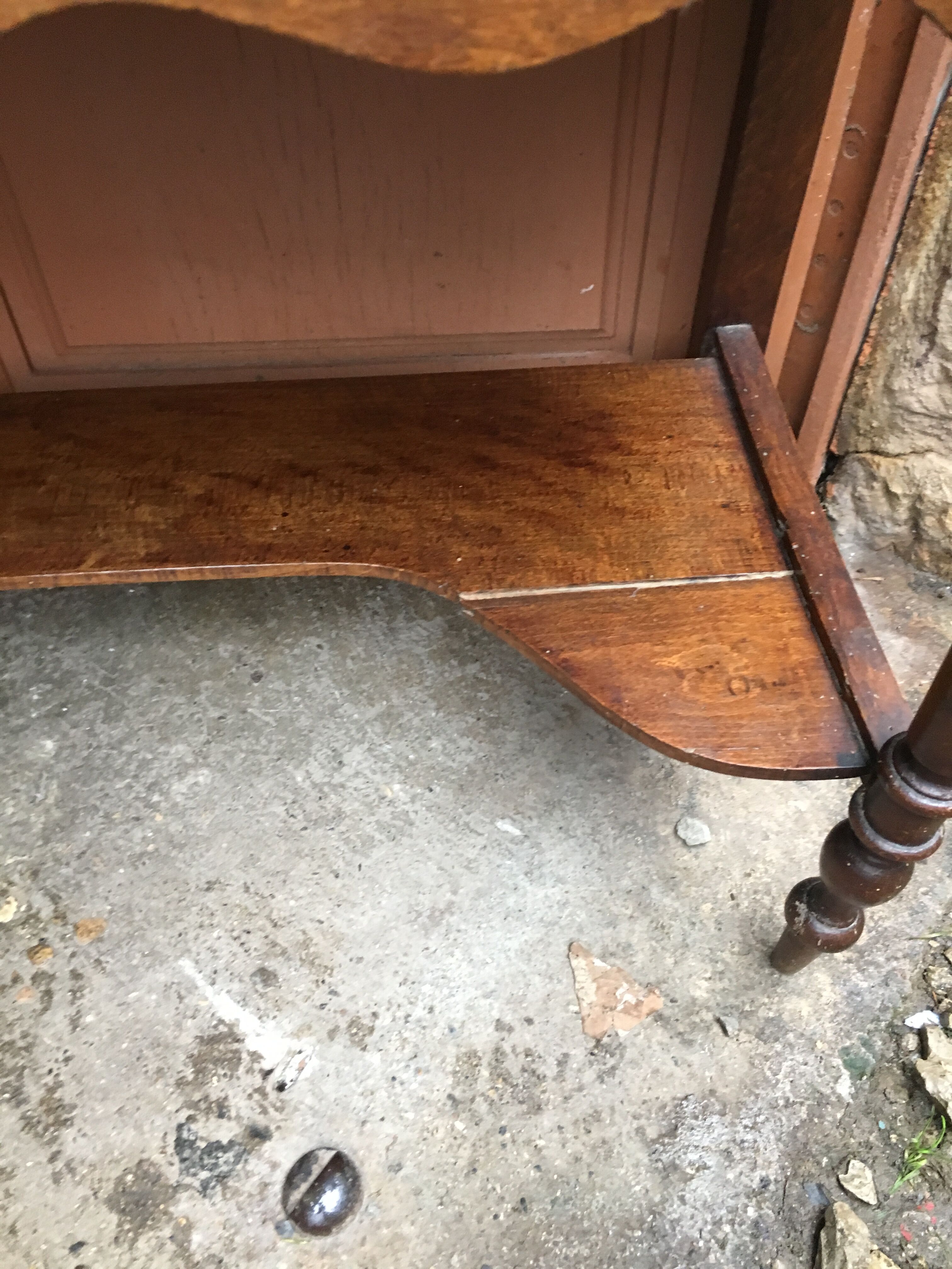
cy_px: 634
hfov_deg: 48.2
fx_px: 1063
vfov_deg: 61.7
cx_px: 476
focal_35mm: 29
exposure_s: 1/33
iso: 200
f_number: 2.2
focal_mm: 4.15
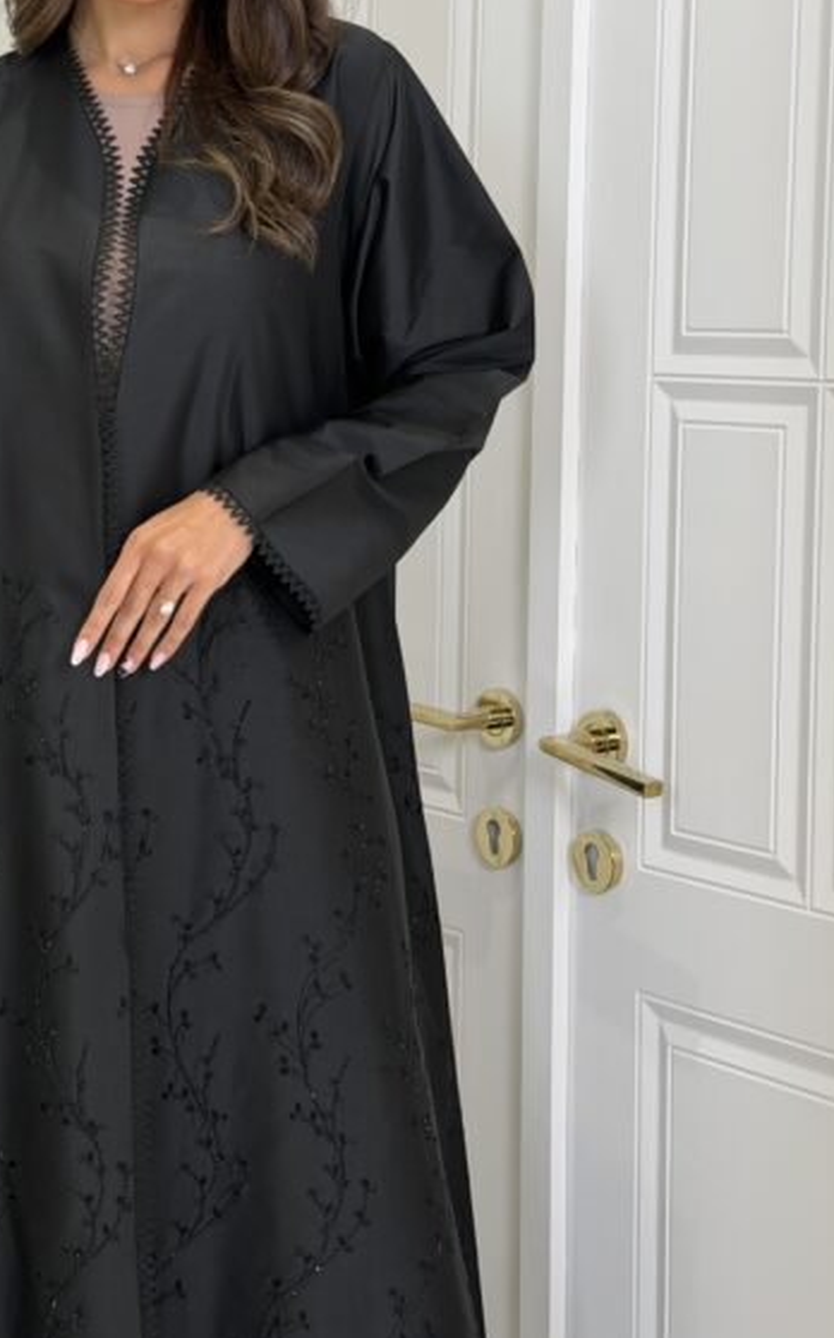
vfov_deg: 28.2
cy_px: 528
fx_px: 2659
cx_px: 127
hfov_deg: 17.6
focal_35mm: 73
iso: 64
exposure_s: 1/264
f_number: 1.78
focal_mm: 6.76
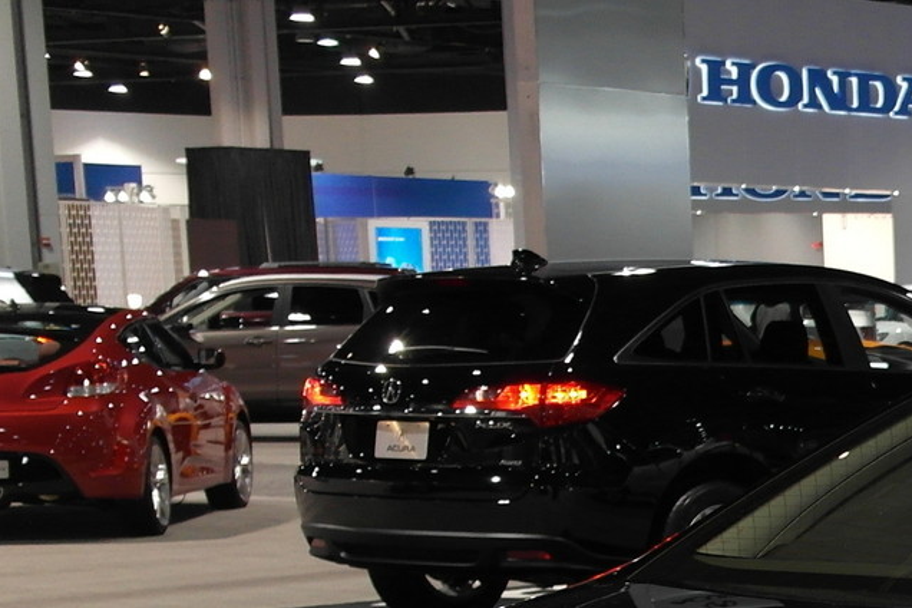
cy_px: 885
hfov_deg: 15.5
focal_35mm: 118
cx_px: 1491
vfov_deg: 11.2
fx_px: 2989
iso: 400
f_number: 3.5
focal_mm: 20
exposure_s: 1/25
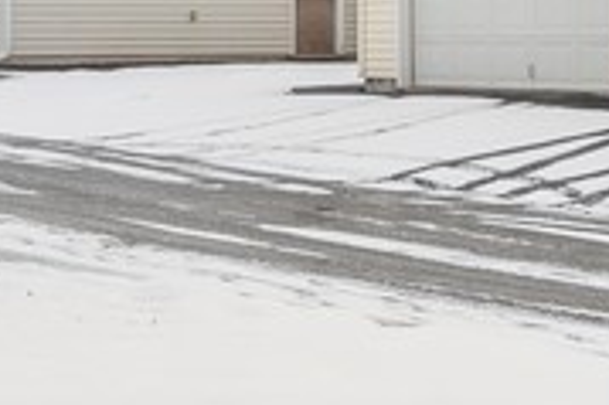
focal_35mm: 151
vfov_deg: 9.0
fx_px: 2552
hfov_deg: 12.8
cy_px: -17
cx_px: -347
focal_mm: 20
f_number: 6.3
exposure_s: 1/125
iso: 200
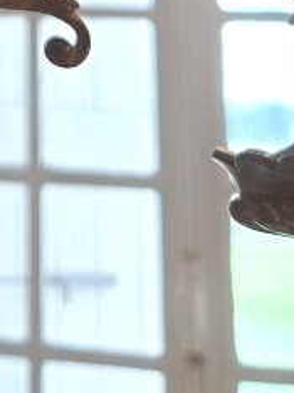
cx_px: -171
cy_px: -427
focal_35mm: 118
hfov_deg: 11.9
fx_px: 1339
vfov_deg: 13.8
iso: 160
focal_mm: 5.4
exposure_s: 1/100
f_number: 1.8
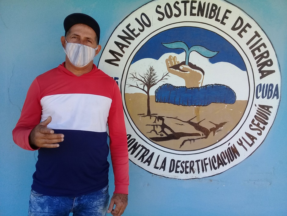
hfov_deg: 58.4
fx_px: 257
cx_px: 144
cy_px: 108
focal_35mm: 31
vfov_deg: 45.4
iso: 50
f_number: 2.2
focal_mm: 3.3
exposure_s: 1/161
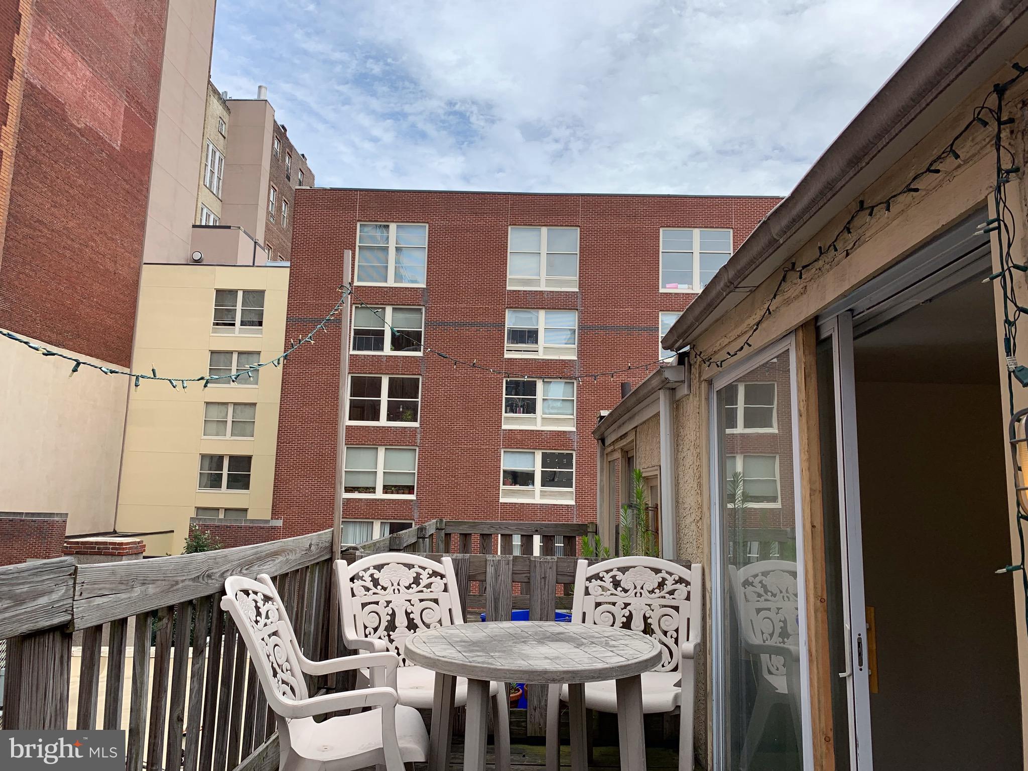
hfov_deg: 67.3
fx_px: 772
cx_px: 514
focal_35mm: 26
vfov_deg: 53.1
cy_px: 386
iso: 25
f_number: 1.8
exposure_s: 1/1845
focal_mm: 4.25
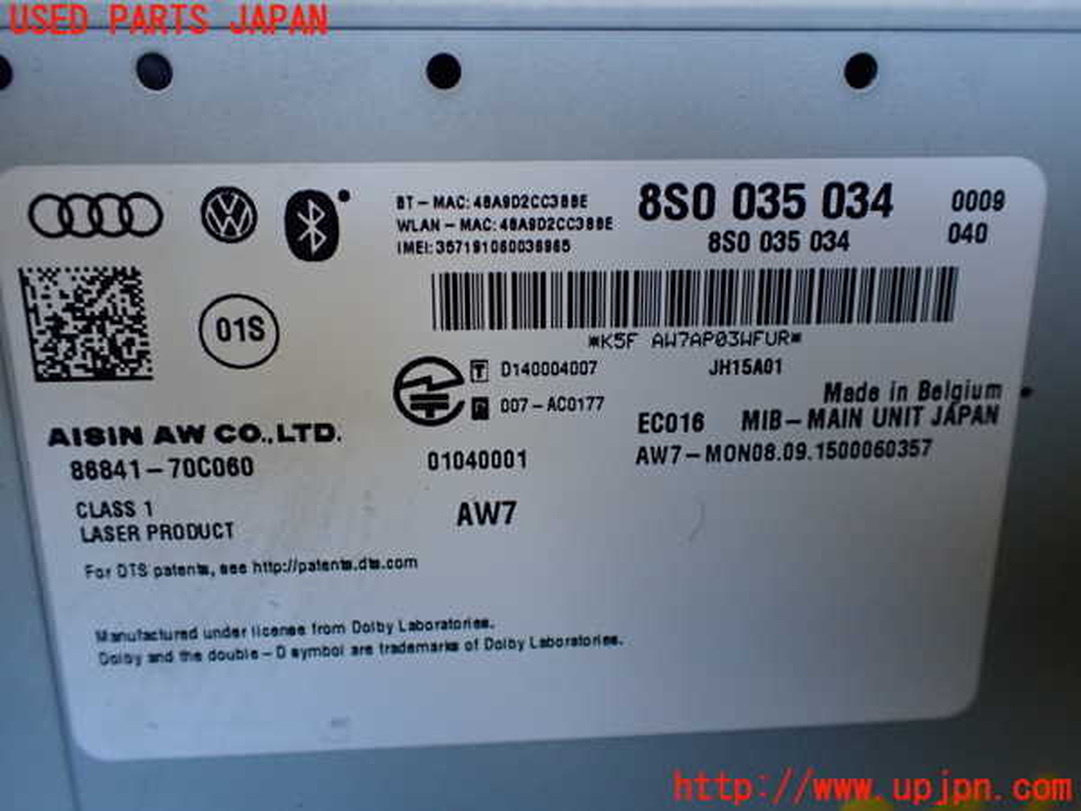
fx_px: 937
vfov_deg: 46.8
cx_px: 540
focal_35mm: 30
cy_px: 406
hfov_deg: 60.0
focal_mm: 5.4
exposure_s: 1/125
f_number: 2.3
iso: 500
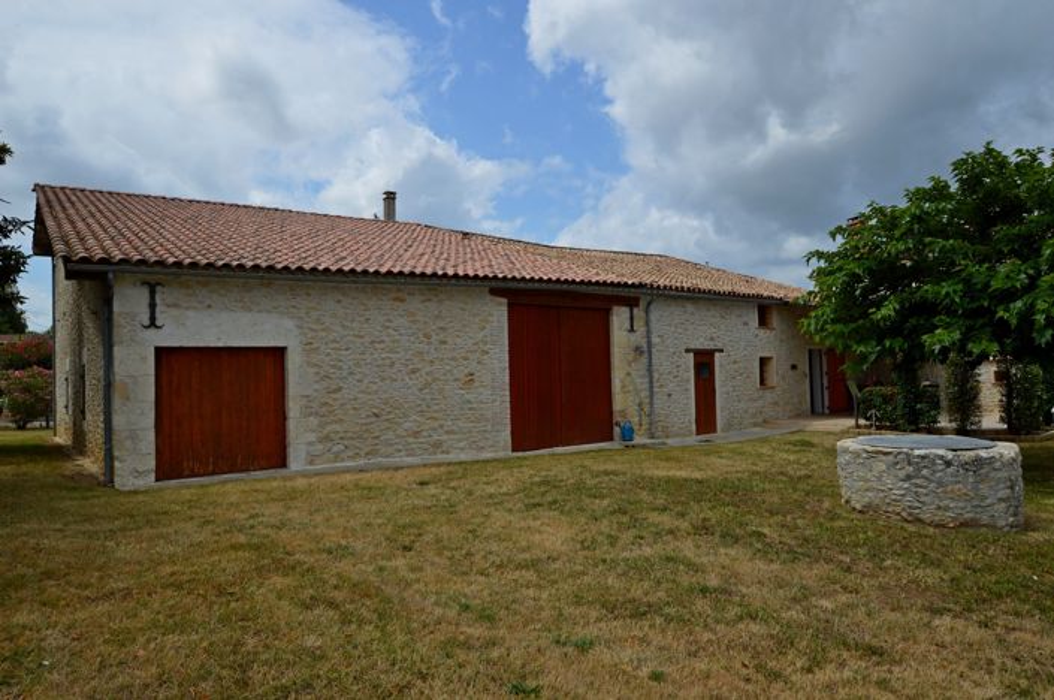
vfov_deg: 56.0
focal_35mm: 22
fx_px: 658
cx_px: 527
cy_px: 350
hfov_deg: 77.4
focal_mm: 15
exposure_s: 1/320
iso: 100
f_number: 9
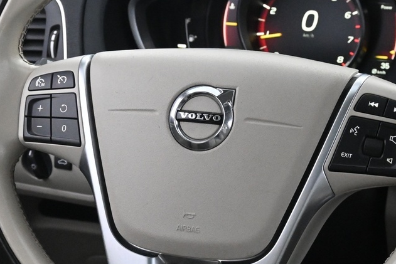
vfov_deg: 14.2
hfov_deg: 21.2
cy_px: 117
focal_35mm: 96
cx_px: 214
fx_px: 1059
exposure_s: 1/60
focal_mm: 25
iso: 4000
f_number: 4.2
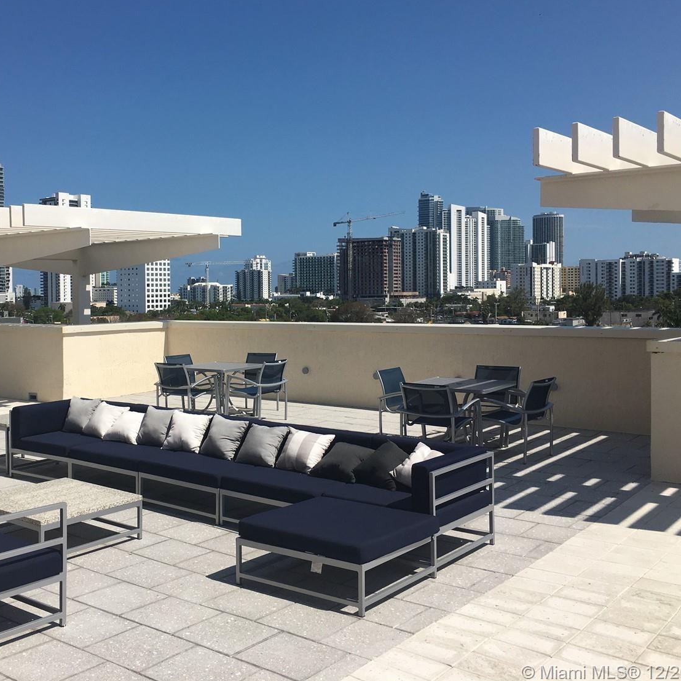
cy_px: 316
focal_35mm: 37
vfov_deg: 44.9
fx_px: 824
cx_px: 229
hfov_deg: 44.3
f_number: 2.2
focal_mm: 4.15
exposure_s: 1/3344
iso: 25
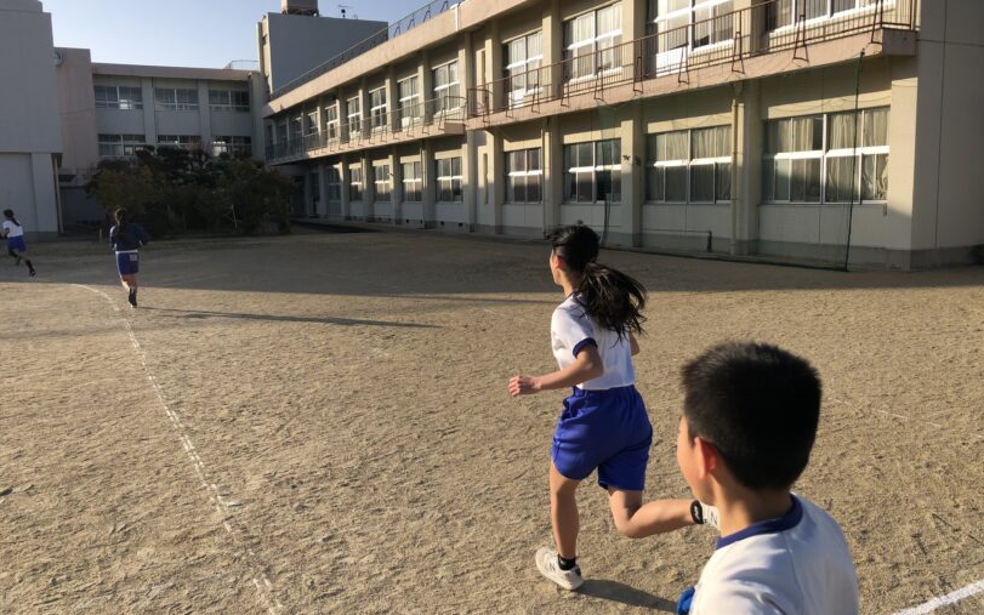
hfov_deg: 62.9
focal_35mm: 30
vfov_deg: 41.8
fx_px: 805
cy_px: 295
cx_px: 496
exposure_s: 1/1656
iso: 20
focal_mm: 3.99
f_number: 1.8
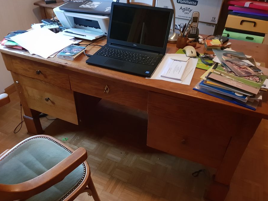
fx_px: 224
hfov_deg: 61.7
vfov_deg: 48.2
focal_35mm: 29
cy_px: 108
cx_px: 128
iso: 500
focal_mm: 4.3
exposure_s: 1/10
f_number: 1.5
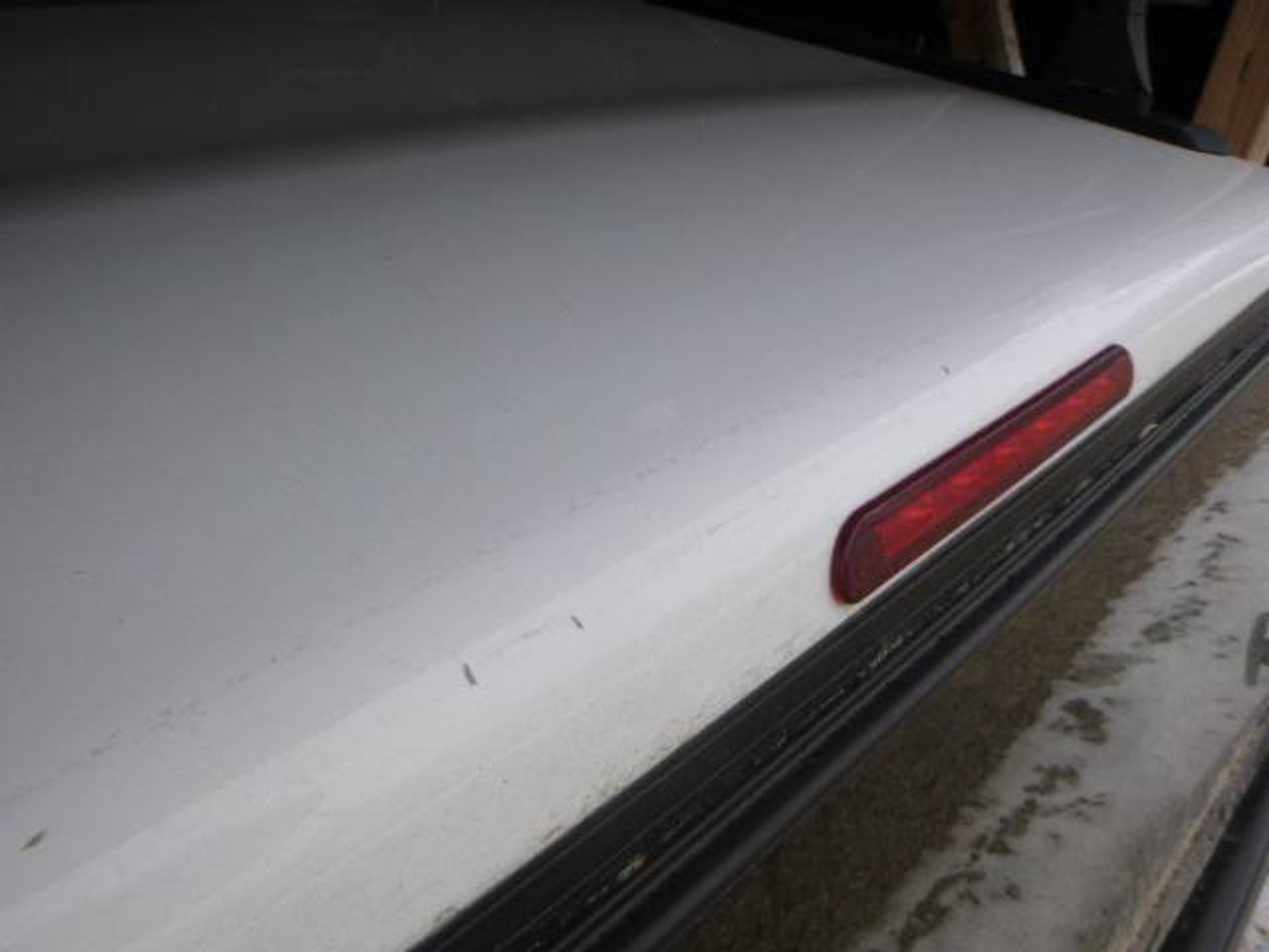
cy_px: 476
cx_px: 634
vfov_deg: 54.9
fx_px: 916
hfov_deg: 69.4
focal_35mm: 25
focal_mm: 4.5
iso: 100
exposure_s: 1/320
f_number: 3.9
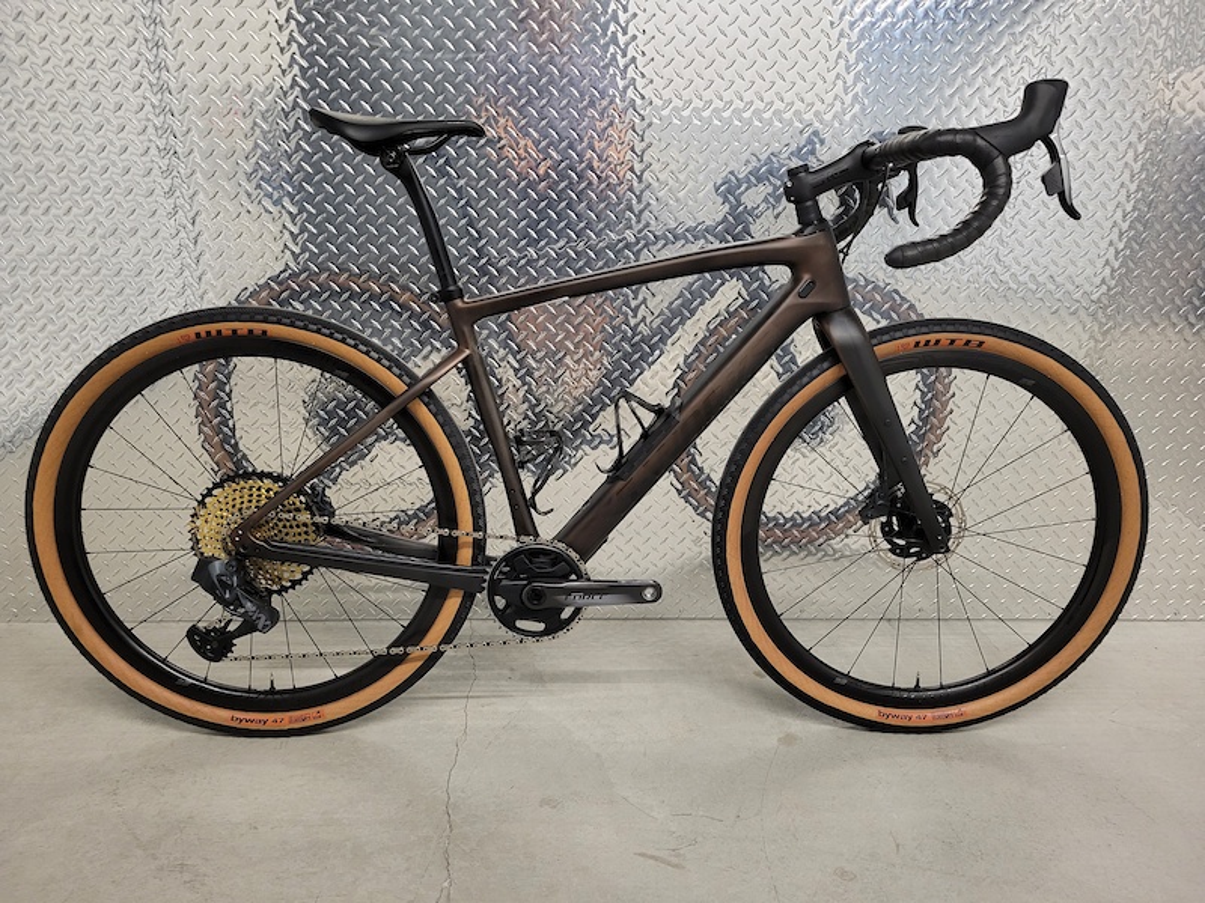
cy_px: 452
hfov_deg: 67.3
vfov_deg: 53.1
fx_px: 905
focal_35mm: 26
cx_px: 602
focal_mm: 5.4
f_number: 1.8
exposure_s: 1/119
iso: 320
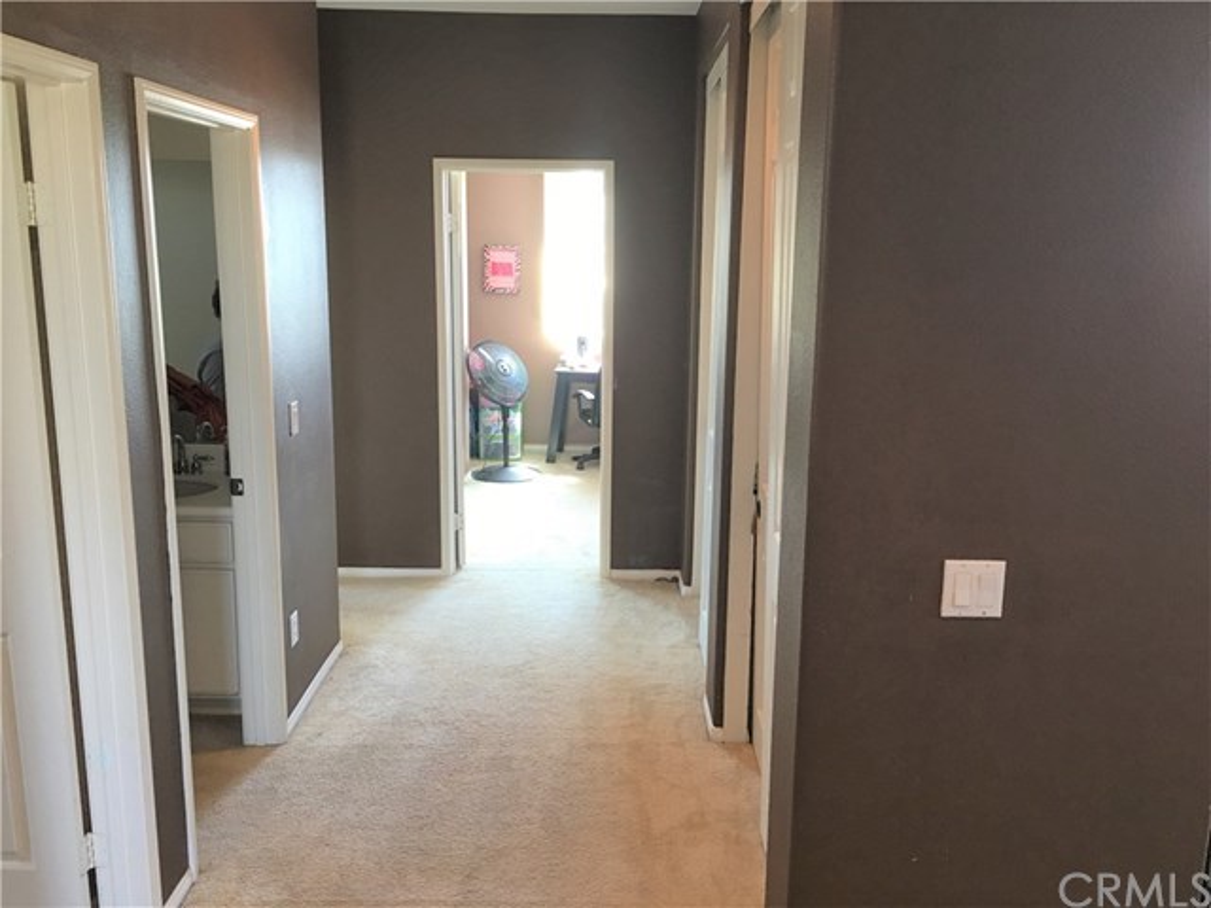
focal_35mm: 29
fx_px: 1015
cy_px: 454
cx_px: 606
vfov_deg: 48.2
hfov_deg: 61.7
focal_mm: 4.15
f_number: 2.2
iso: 50
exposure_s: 1/15
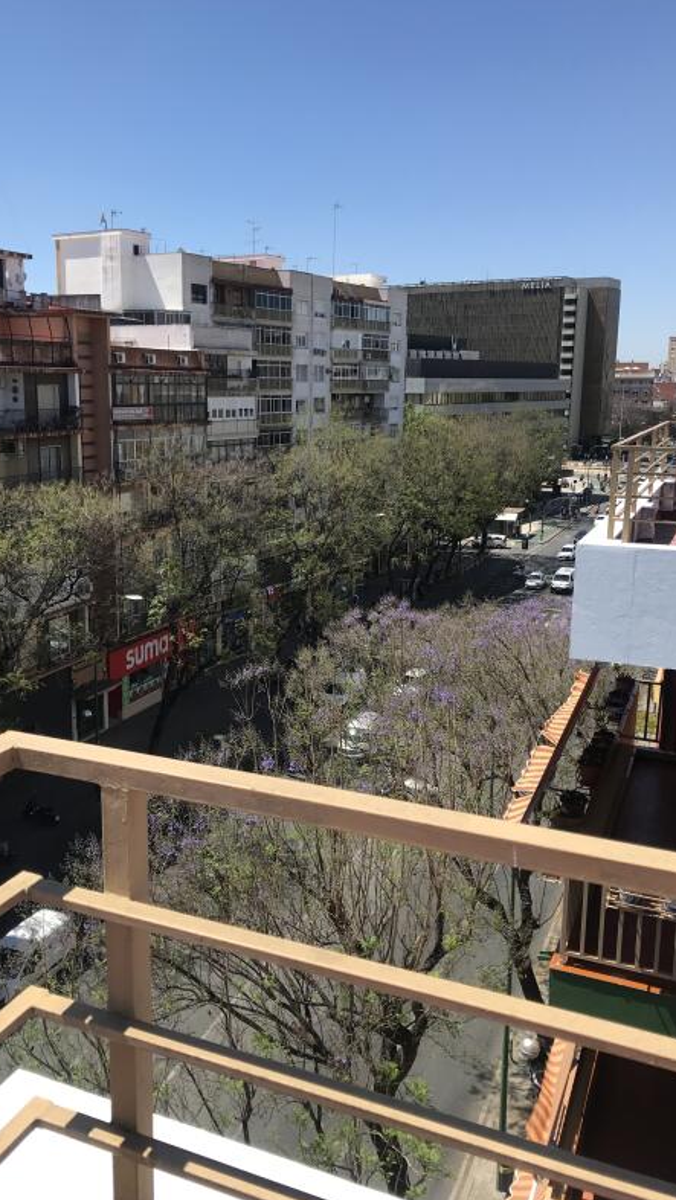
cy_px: 595
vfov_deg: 62.6
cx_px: 311
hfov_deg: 37.8
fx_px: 987
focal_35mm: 31
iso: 20
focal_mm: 3.99
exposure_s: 1/1808
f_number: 1.8
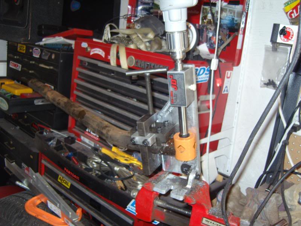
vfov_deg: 40.7
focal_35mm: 35
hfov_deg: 52.6
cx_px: 150
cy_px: 113
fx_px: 304
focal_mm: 7.4
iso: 100
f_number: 2.8
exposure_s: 1/30
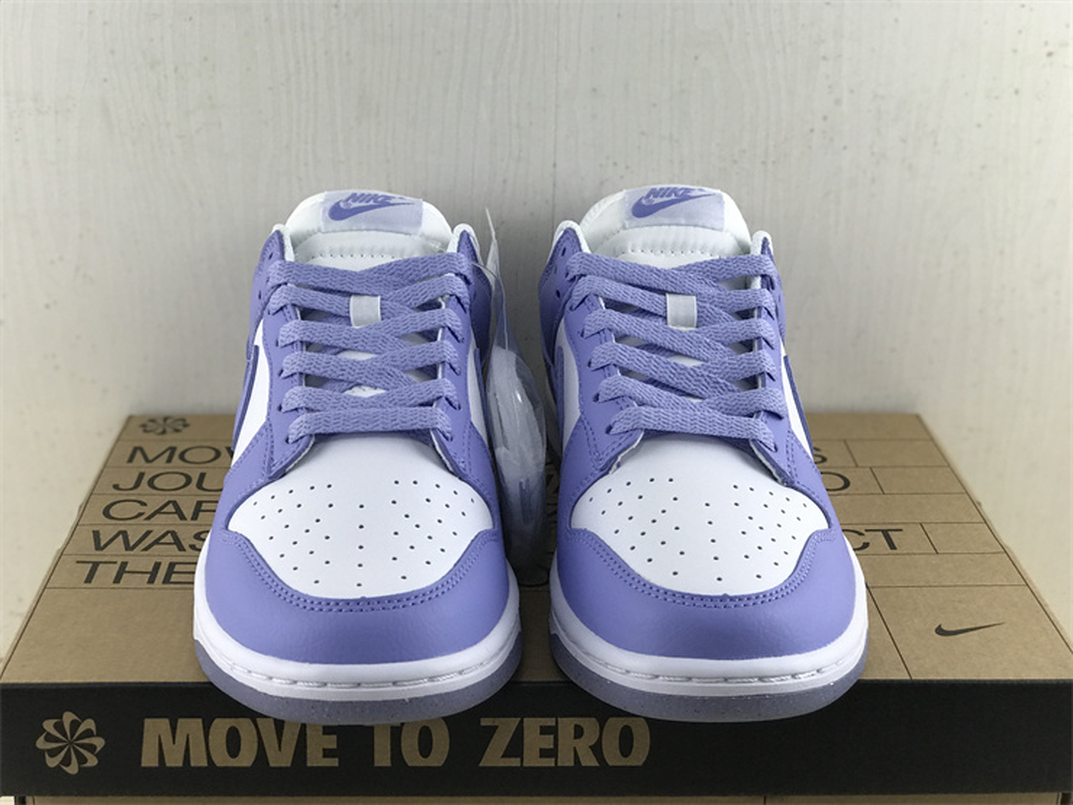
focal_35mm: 57
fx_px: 1767
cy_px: 402
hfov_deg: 33.8
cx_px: 536
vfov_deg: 25.7
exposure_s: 1/50
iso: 50
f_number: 2.8
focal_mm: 6.6
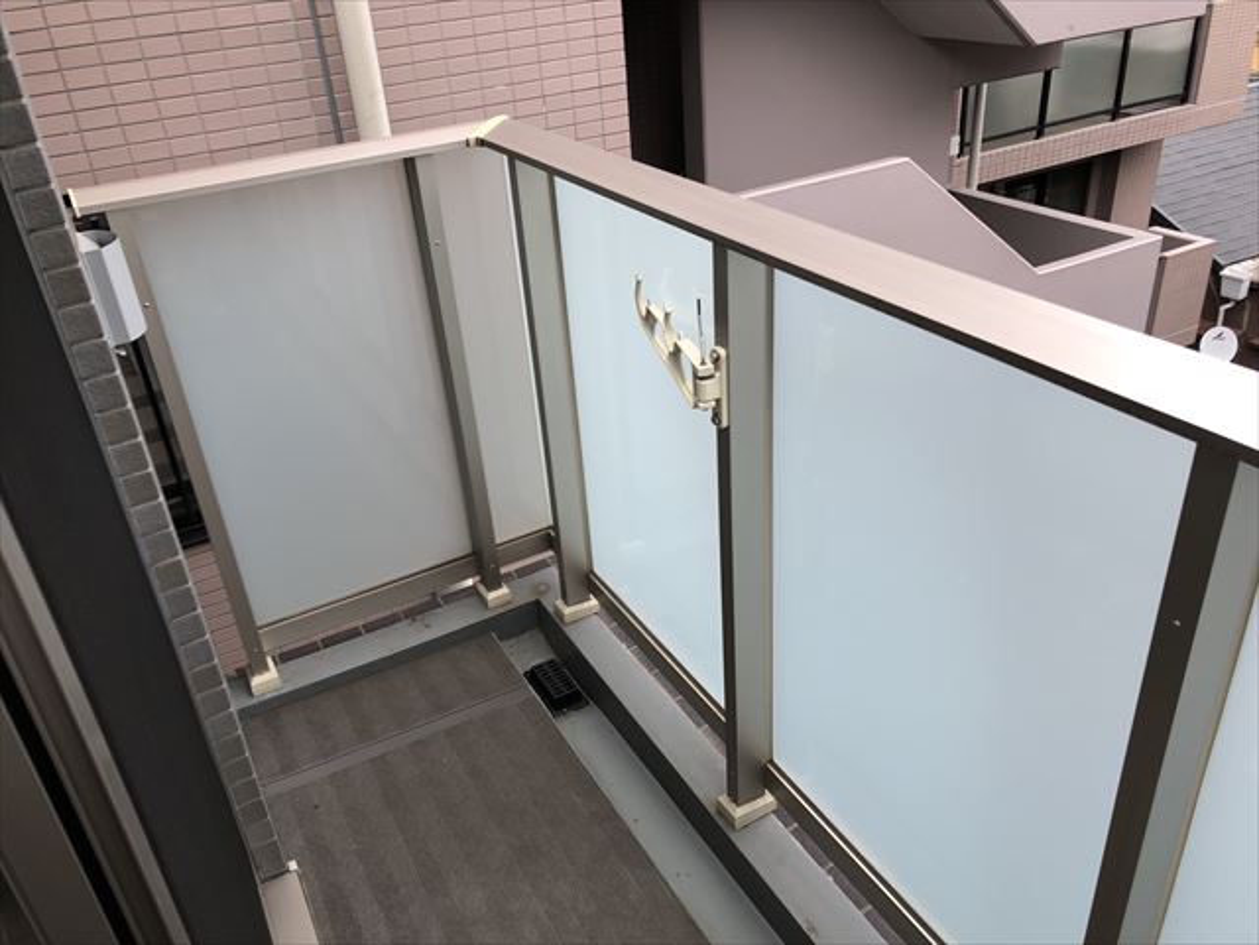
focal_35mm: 28
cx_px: 630
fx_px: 1018
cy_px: 472
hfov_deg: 63.4
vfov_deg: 49.7
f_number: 1.8
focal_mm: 3.99
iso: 20
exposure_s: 1/119
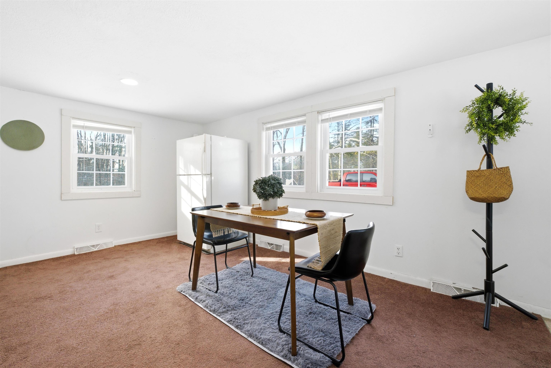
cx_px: 276
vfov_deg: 77.3
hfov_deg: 100.4
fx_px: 230
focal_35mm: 15
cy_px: 184
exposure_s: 1/90
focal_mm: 10
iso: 800
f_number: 8
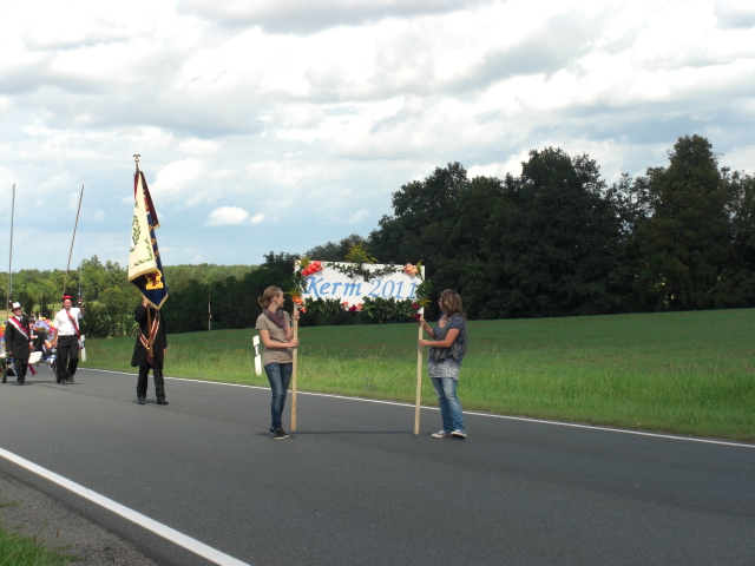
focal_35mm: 114
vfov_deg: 13.0
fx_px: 2486
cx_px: 378
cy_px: 283
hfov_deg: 17.3
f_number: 5.1
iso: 80
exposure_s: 1/320
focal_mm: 23.7
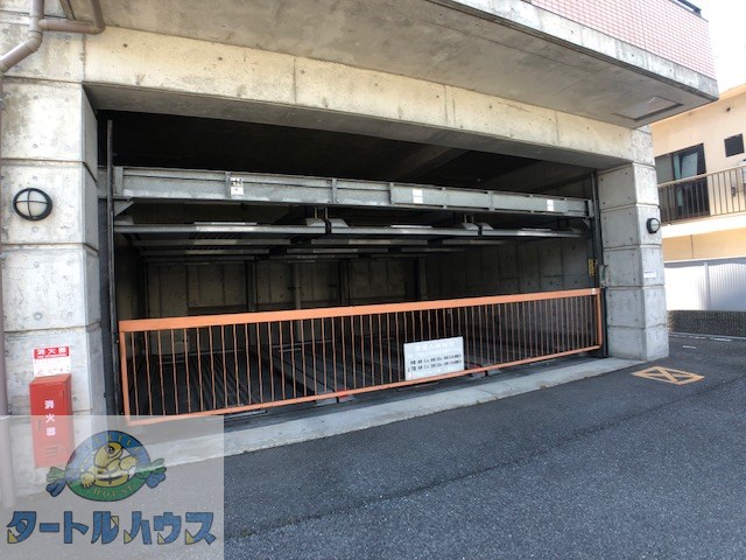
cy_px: 280
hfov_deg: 63.4
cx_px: 373
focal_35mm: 28
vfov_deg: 49.7
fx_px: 603
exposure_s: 1/120
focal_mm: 4
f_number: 1.8
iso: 25
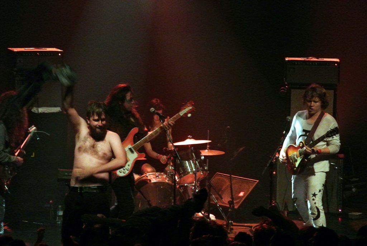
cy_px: 123
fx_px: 1970
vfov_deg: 7.1
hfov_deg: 10.6
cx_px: 184
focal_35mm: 193
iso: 3200
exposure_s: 1/60
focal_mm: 71.6
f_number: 4.8
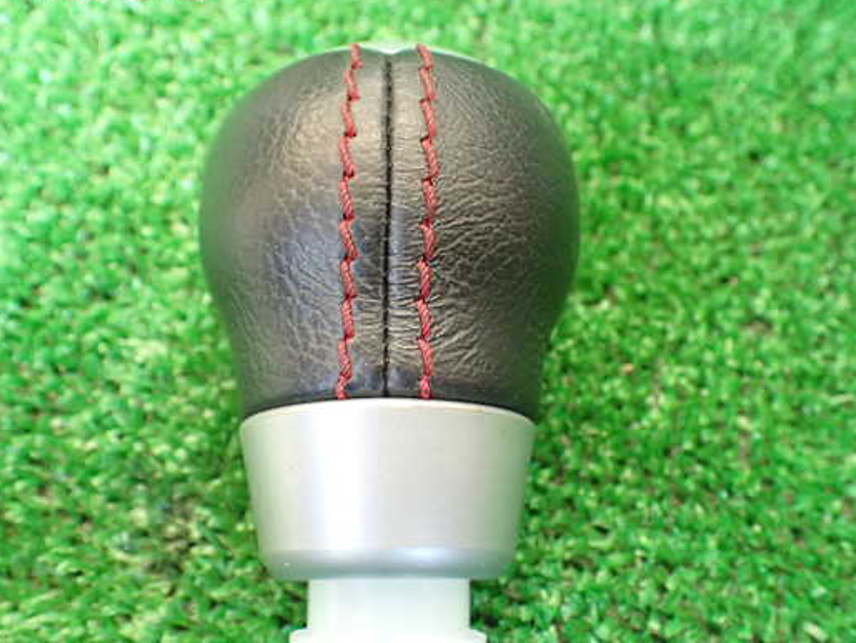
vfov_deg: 40.7
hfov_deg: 52.6
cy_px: 338
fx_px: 866
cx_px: 411
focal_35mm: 35
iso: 800
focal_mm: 5.4
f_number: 2.3
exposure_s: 1/100
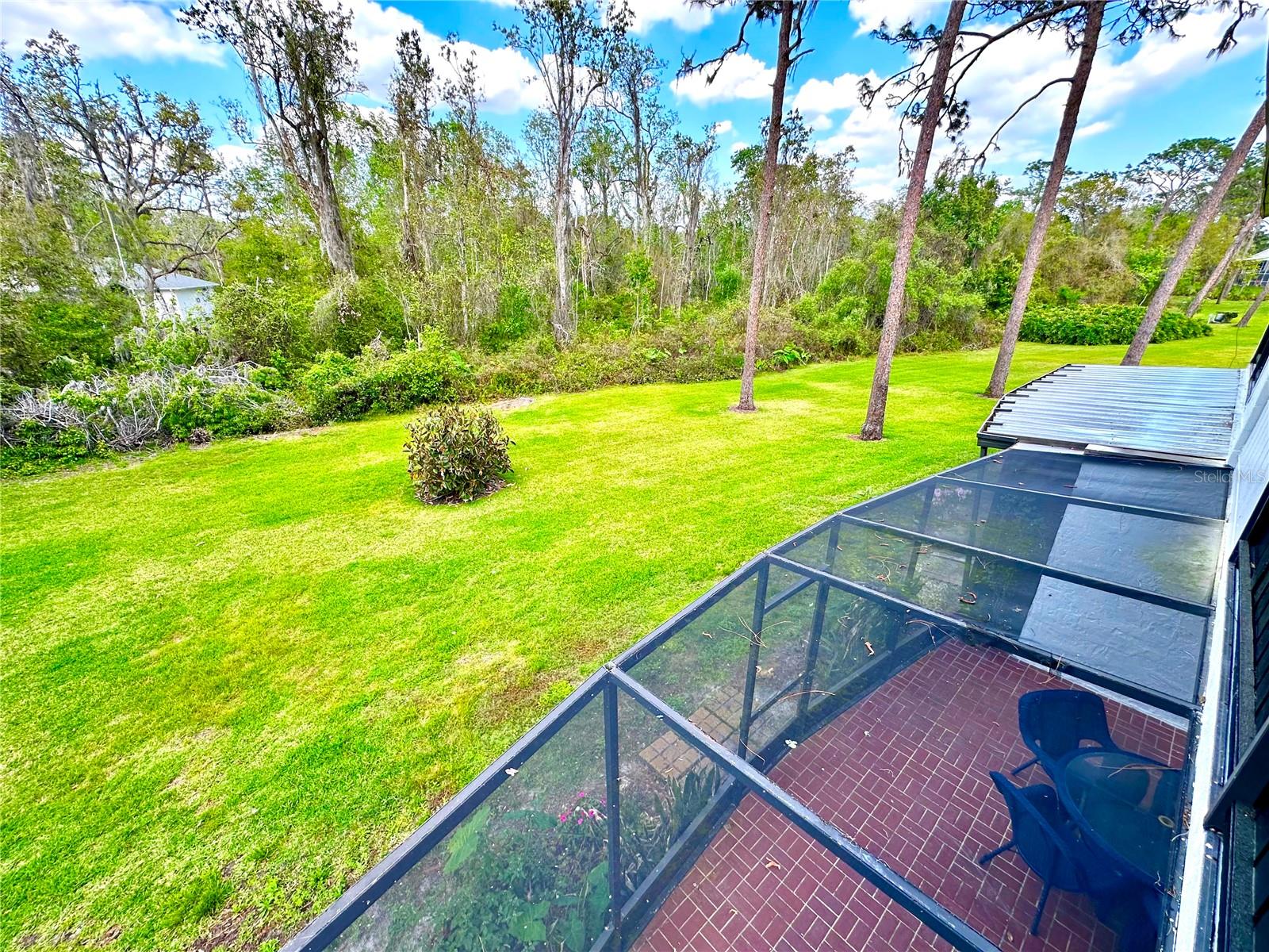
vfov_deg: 85.7
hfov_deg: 102.1
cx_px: 634
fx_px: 513
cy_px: 476
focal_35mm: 14
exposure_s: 1/264
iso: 40
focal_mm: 2.2
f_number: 2.2
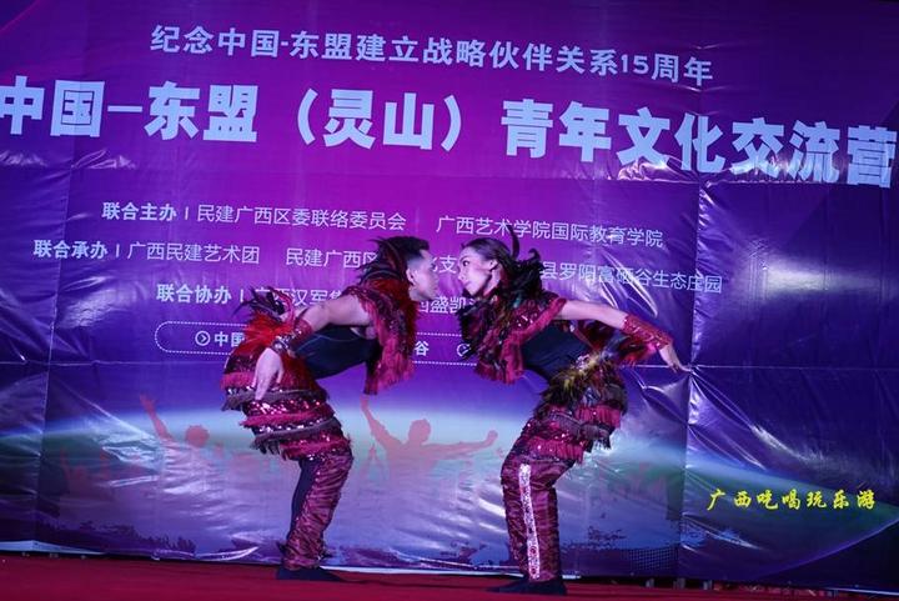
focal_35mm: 70
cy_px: 300
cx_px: 450
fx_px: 1749
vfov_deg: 19.5
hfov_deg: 28.8
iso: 500
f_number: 4
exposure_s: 1/80
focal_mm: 70
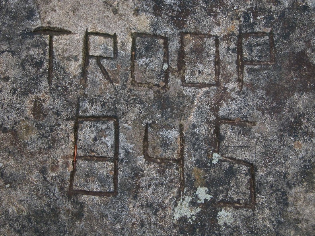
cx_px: 158
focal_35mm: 73
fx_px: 664
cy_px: 118
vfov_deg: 20.2
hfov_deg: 26.7
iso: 100
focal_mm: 18.8
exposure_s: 1/250
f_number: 3.3
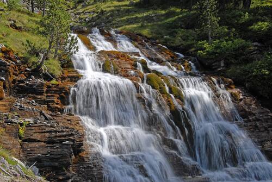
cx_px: 136
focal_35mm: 57
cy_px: 91
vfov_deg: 23.9
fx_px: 431
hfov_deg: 35.0
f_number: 20
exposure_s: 1/10
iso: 100
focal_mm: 38
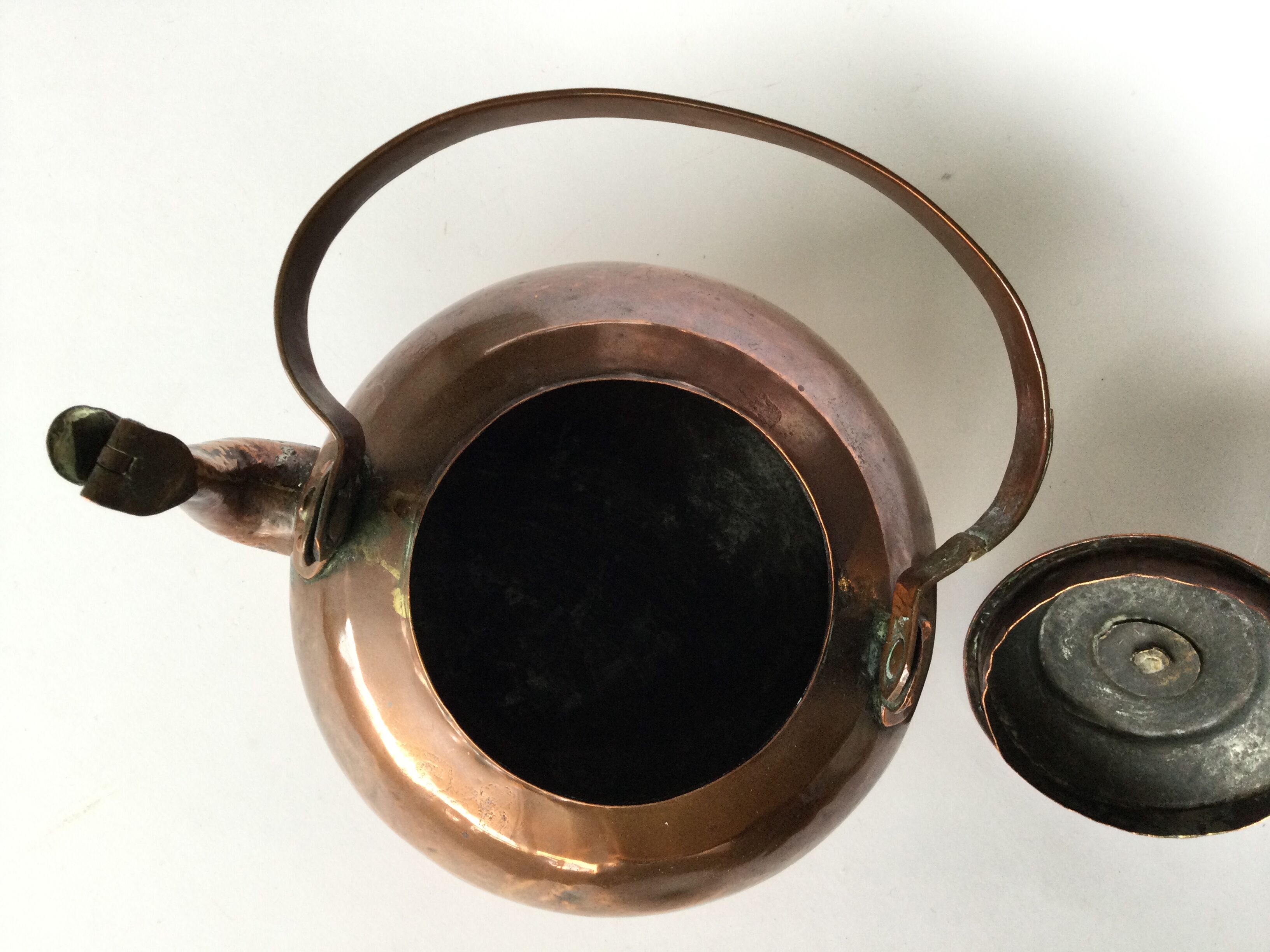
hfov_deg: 58.4
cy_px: 476
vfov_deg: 45.4
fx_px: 1137
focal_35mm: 31
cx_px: 635
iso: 40
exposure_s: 1/33
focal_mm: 3.3
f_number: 2.4
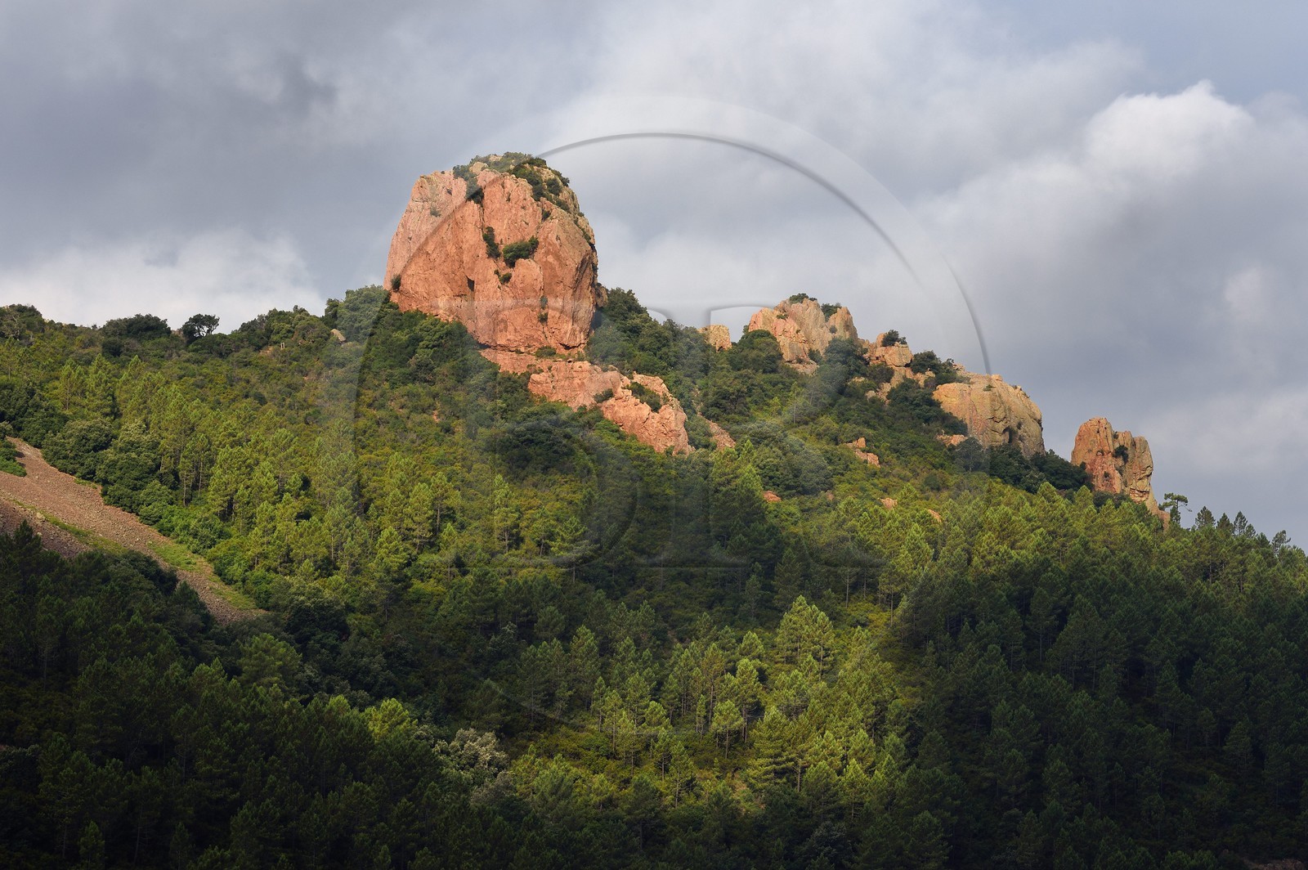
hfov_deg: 17.1
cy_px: 435
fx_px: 4356
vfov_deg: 11.4
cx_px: 654
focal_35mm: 120
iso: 250
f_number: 14
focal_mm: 120
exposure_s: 1/250
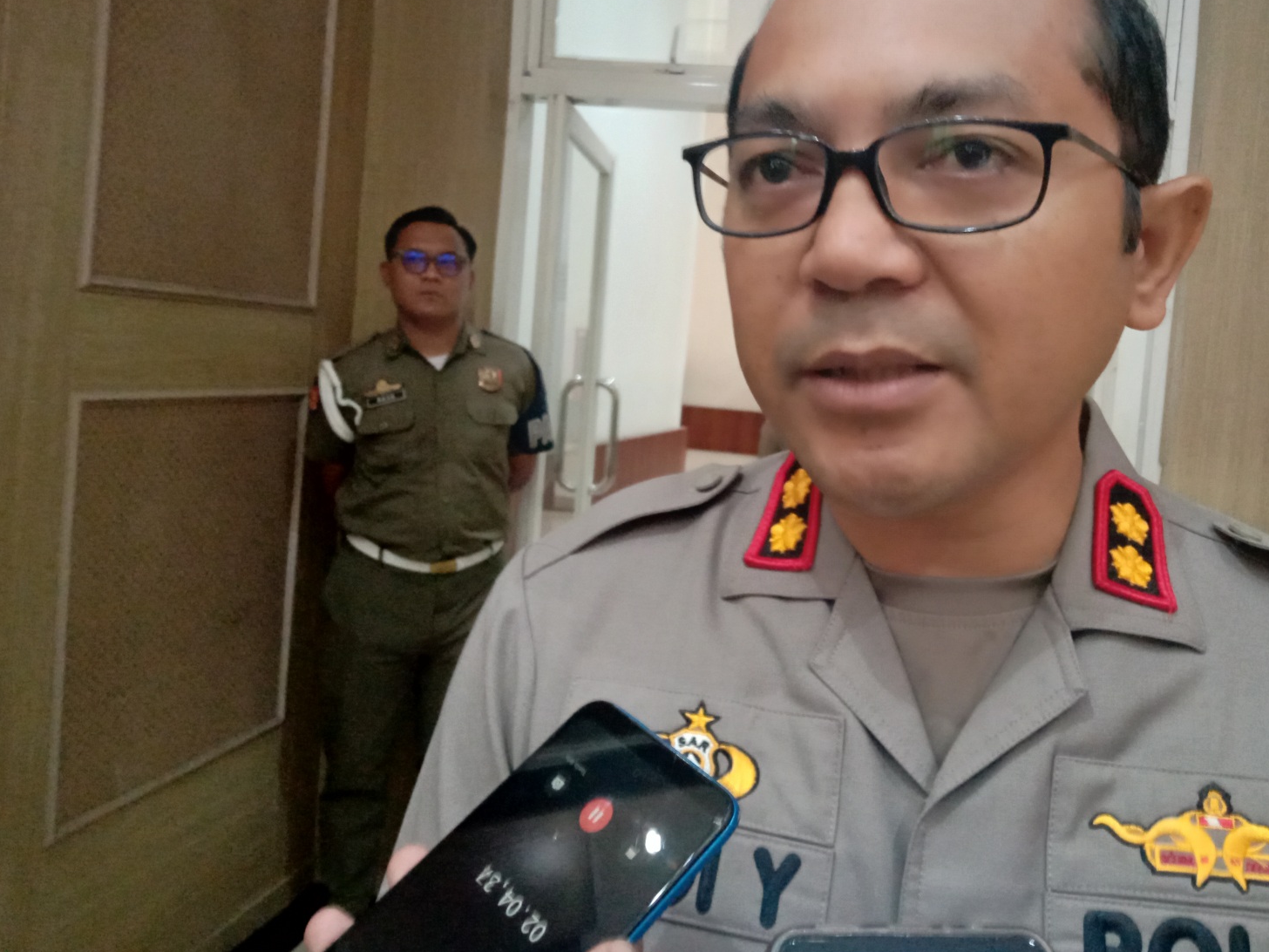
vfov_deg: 44.1
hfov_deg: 56.7
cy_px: 419
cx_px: 708
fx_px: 1173
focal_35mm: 32
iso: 1109
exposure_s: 1/25.1
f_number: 2.2
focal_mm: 3.37
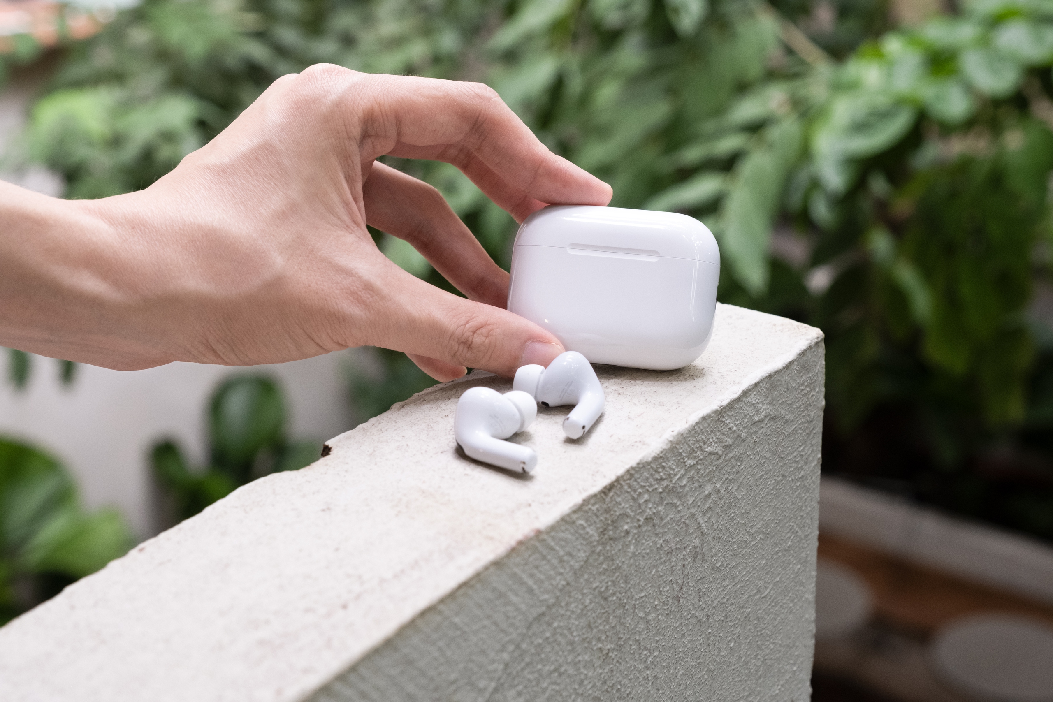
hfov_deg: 34.5
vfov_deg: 23.4
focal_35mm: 58
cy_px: 351
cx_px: 526
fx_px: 1696
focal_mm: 38.8
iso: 1250
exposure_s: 1/50
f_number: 5.6
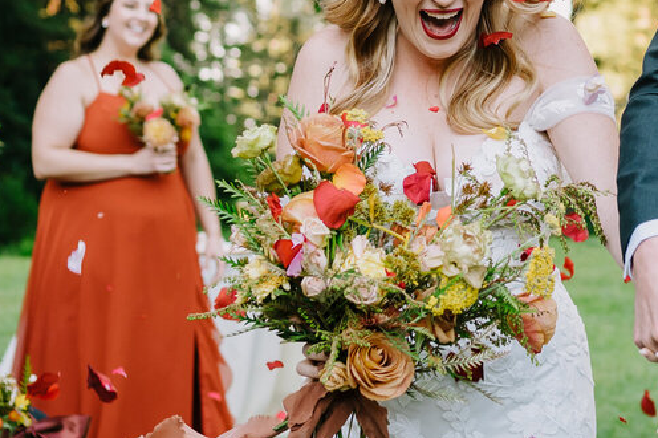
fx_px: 2064
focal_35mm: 113
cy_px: 67
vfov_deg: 12.0
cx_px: 598
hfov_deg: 17.8
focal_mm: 35
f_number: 2.5
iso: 320
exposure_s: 1/500
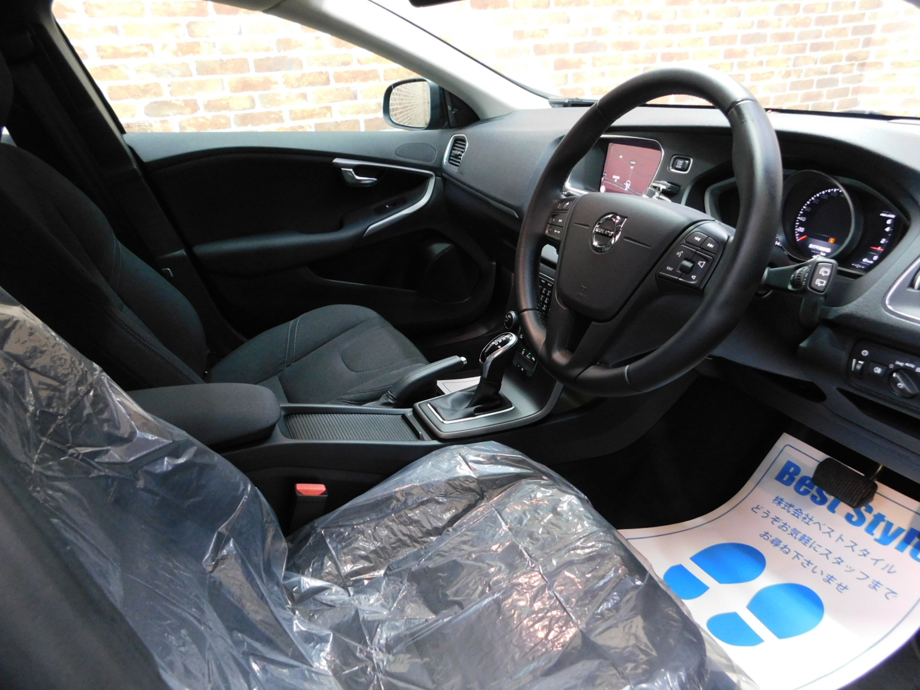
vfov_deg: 58.9
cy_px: 345
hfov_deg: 73.9
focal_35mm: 23
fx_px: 611
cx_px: 460
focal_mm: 4
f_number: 3
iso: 400
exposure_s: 1/8
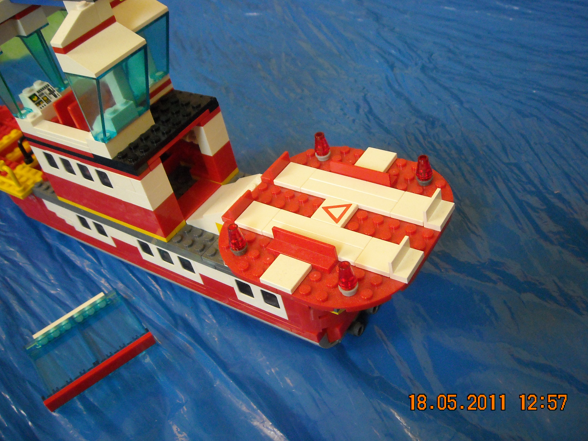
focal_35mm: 36
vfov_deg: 39.7
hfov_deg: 51.4
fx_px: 611
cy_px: 223
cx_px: 291
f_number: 2.8
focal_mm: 5.7
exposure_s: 1/45
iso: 400
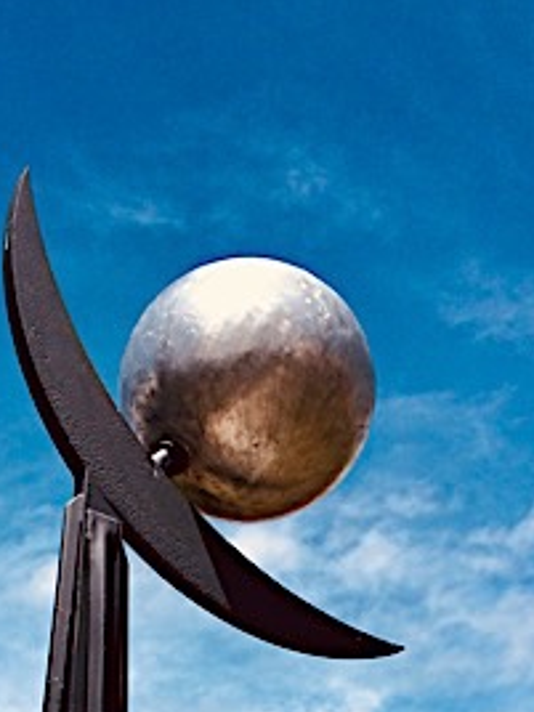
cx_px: 202
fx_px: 1337
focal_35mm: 65
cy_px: 728
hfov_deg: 22.5
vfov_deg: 27.9
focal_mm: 4.15
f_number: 2.2
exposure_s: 1/2564
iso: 32
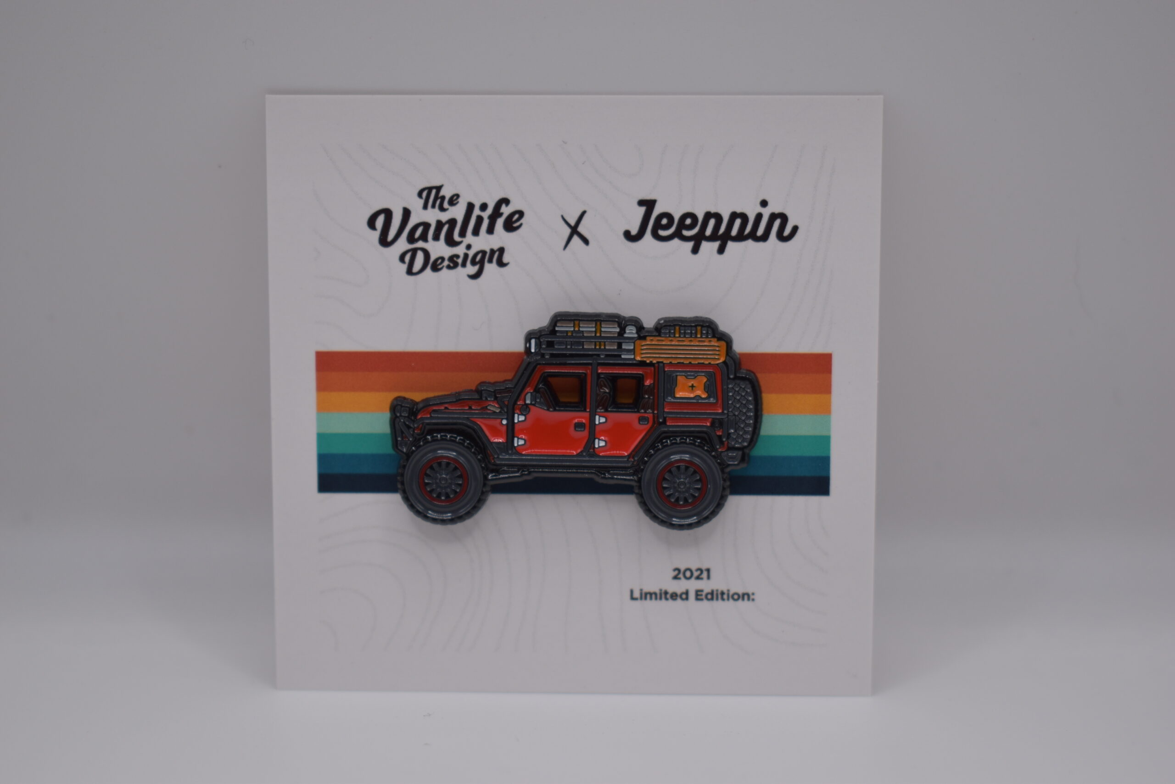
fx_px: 2057
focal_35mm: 63
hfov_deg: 31.9
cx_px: 588
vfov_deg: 21.6
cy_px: 392
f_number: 5
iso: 200
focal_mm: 42
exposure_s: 1/200
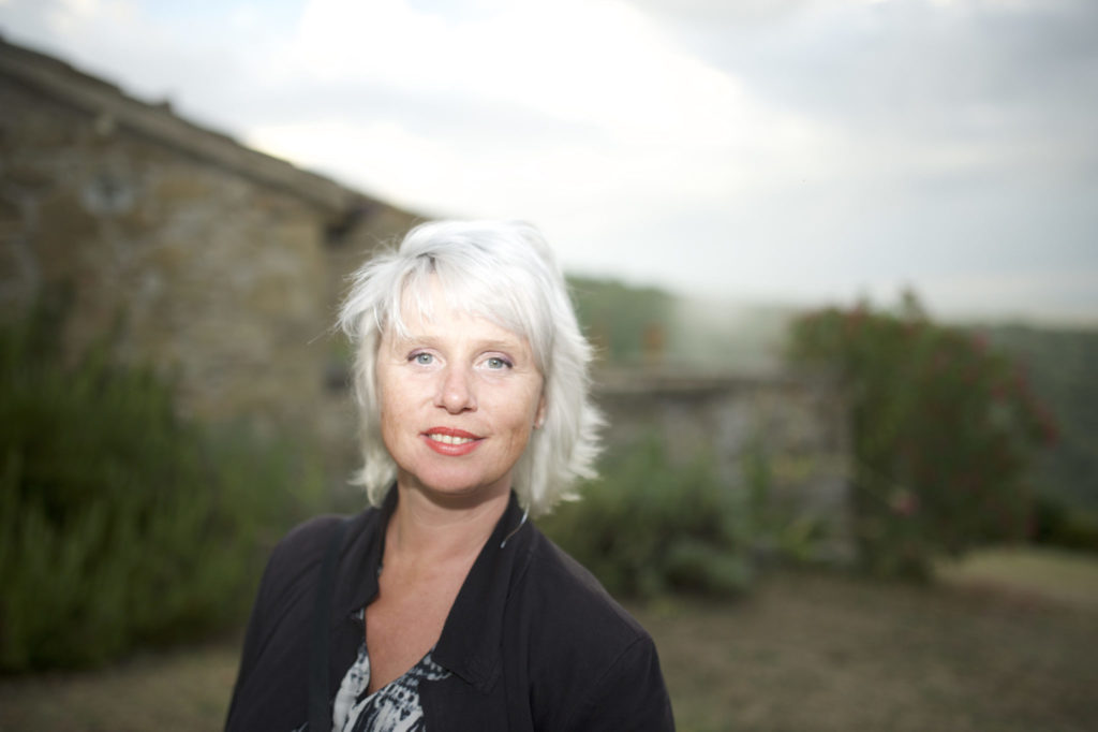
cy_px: 366
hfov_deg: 54.4
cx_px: 549
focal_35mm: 35
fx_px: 1067
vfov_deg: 37.8
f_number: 1.4
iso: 400
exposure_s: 1/1600
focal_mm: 35
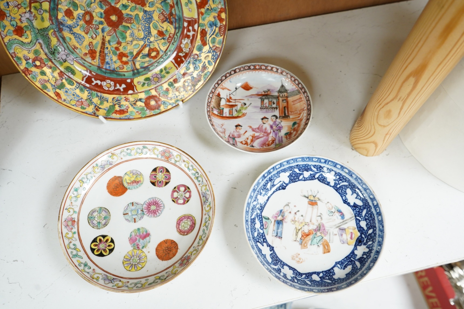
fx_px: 361
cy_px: 154
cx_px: 232
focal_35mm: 28
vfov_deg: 46.3
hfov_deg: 65.5
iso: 2500
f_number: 6.3
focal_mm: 28
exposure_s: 1/80
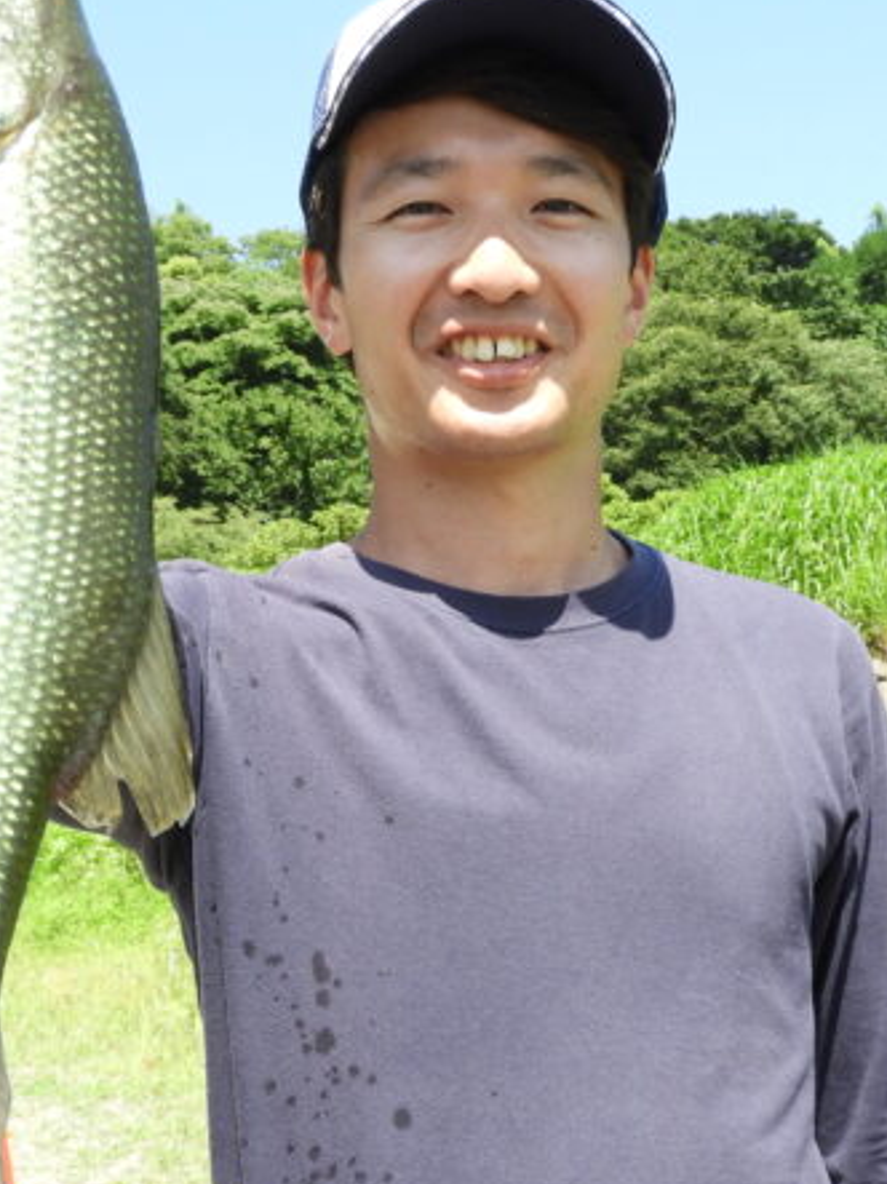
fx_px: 2290
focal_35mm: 67
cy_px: 608
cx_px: 425
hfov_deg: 21.9
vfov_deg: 29.0
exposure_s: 1/250
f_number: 3.6
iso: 100
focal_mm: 5.9
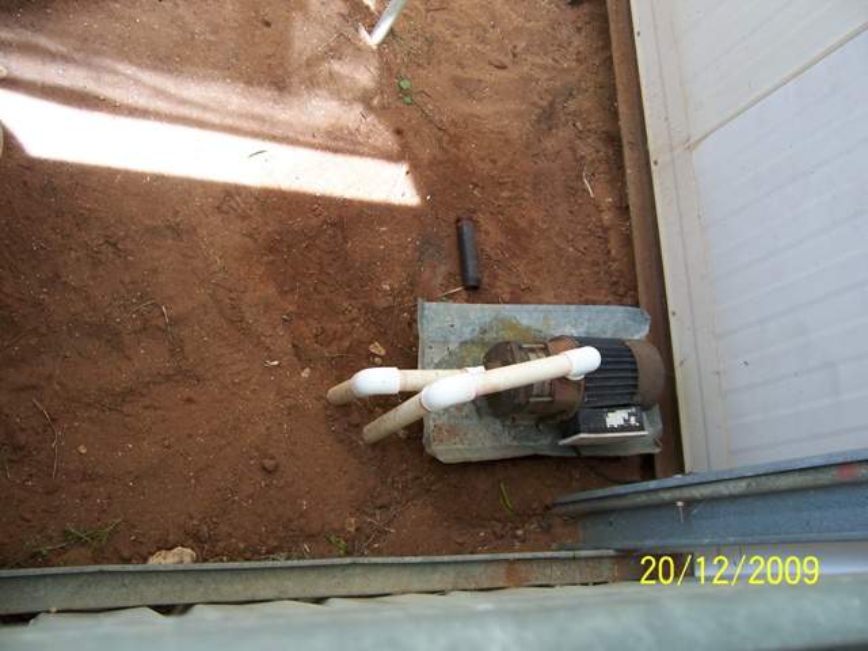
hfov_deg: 55.4
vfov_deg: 42.9
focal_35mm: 33
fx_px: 827
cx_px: 434
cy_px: 326
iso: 80
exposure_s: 1/90
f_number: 3.4
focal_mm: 5.5
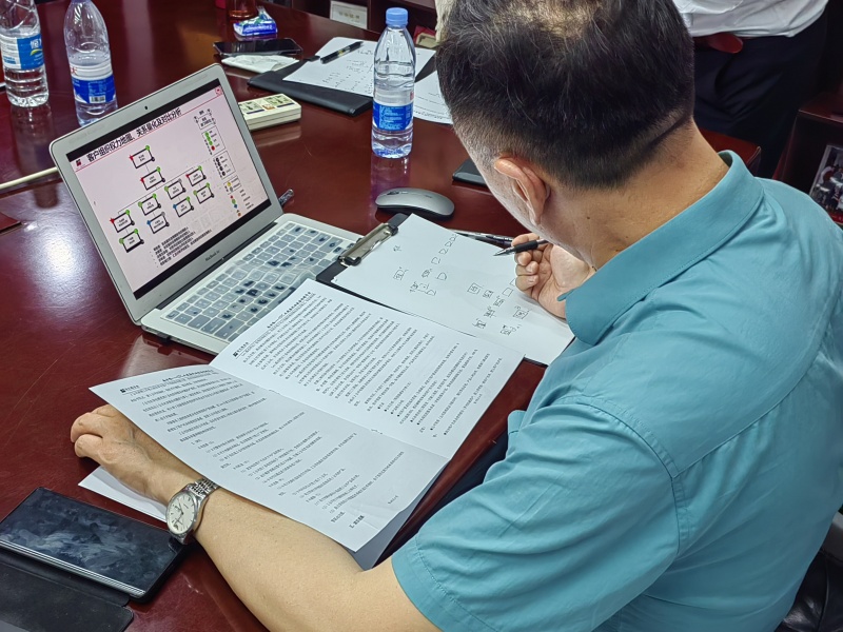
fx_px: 1023
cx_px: 422
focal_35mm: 42
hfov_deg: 44.8
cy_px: 316
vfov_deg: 34.3
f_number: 1.9
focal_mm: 5.52
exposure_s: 1/100
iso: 200
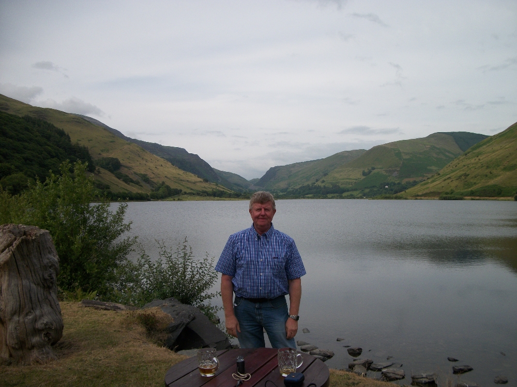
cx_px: 258
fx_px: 478
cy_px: 194
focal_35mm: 32
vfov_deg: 44.2
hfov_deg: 56.8
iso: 80
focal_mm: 5.7
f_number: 8.8
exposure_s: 1/200
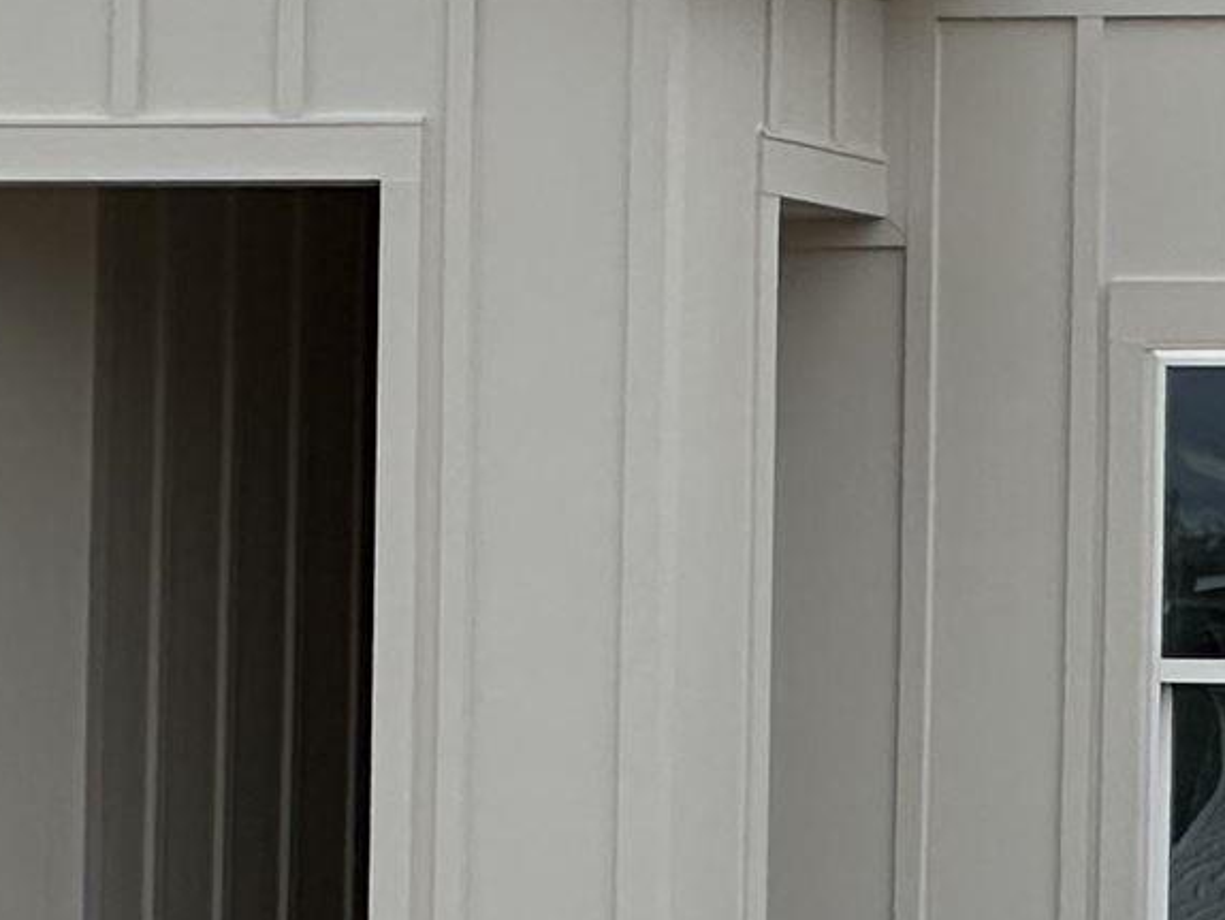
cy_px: -288
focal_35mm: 412
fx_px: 14586
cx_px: 344
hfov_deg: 4.8
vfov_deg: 3.6
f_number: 2.8
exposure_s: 1/1575
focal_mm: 9
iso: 32
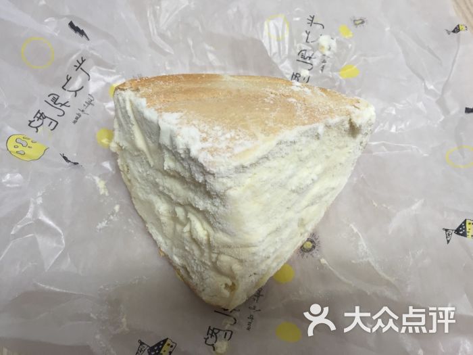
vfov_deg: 48.2
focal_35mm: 29
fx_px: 396
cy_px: 178
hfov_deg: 61.7
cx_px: 236
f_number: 2.2
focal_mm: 4.15
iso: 80
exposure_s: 1/33
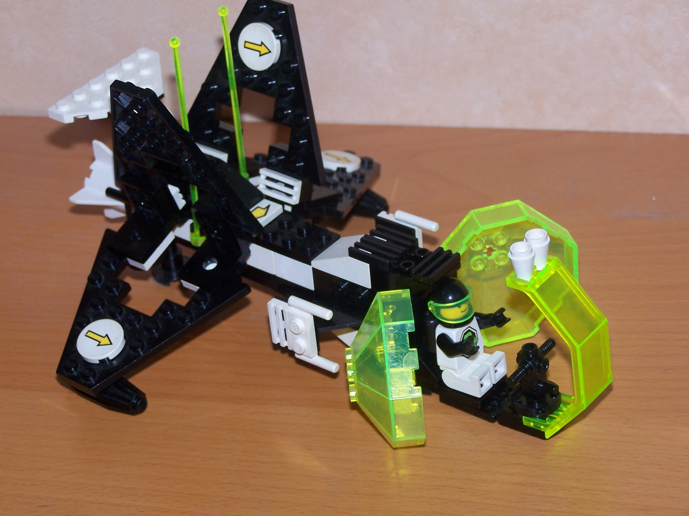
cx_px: 344
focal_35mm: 105
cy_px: 258
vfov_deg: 14.1
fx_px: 2090
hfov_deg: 18.7
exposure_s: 1/90
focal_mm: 17.5
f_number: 3.2
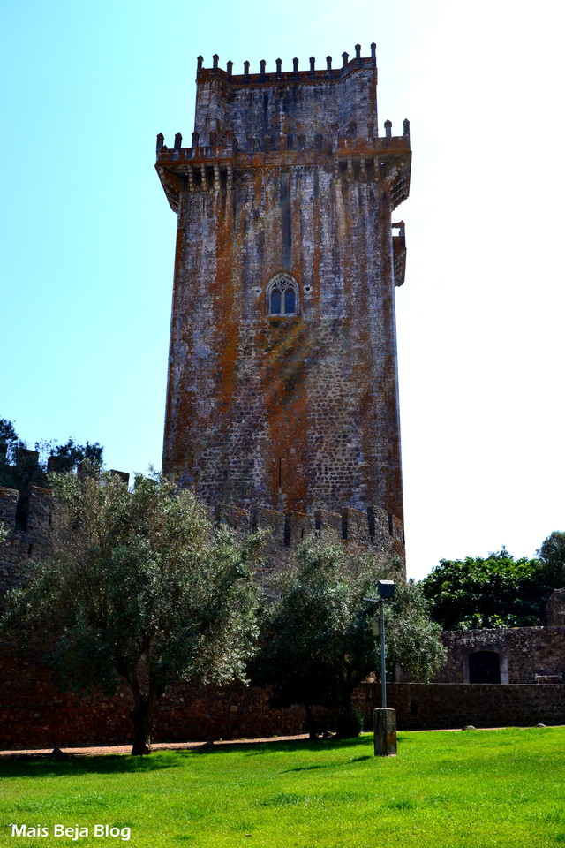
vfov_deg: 53.1
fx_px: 847
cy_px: 424
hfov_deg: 36.9
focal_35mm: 36
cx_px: 282
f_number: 11
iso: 400
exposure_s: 1/400
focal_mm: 24
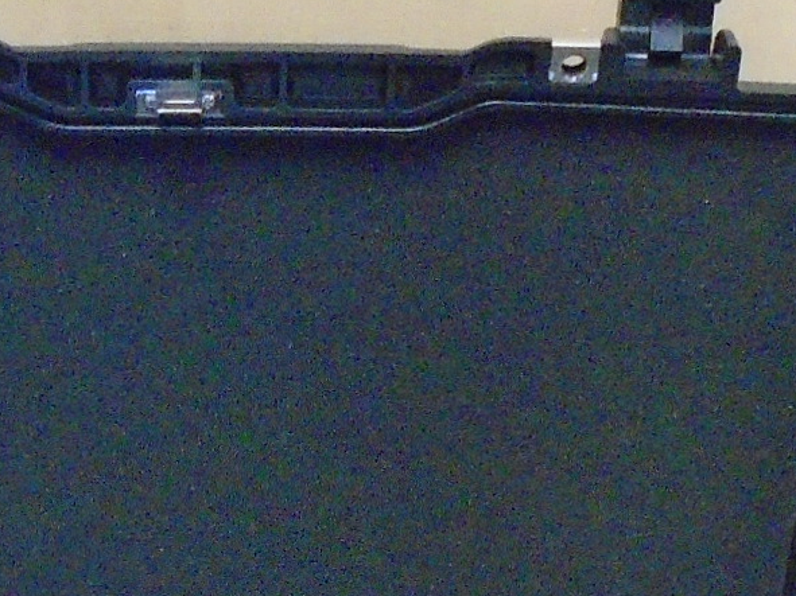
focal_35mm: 136
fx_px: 3127
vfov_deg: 10.5
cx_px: 276
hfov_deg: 14.5
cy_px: 885
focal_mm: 5.5
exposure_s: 1/60
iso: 800
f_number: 3.5
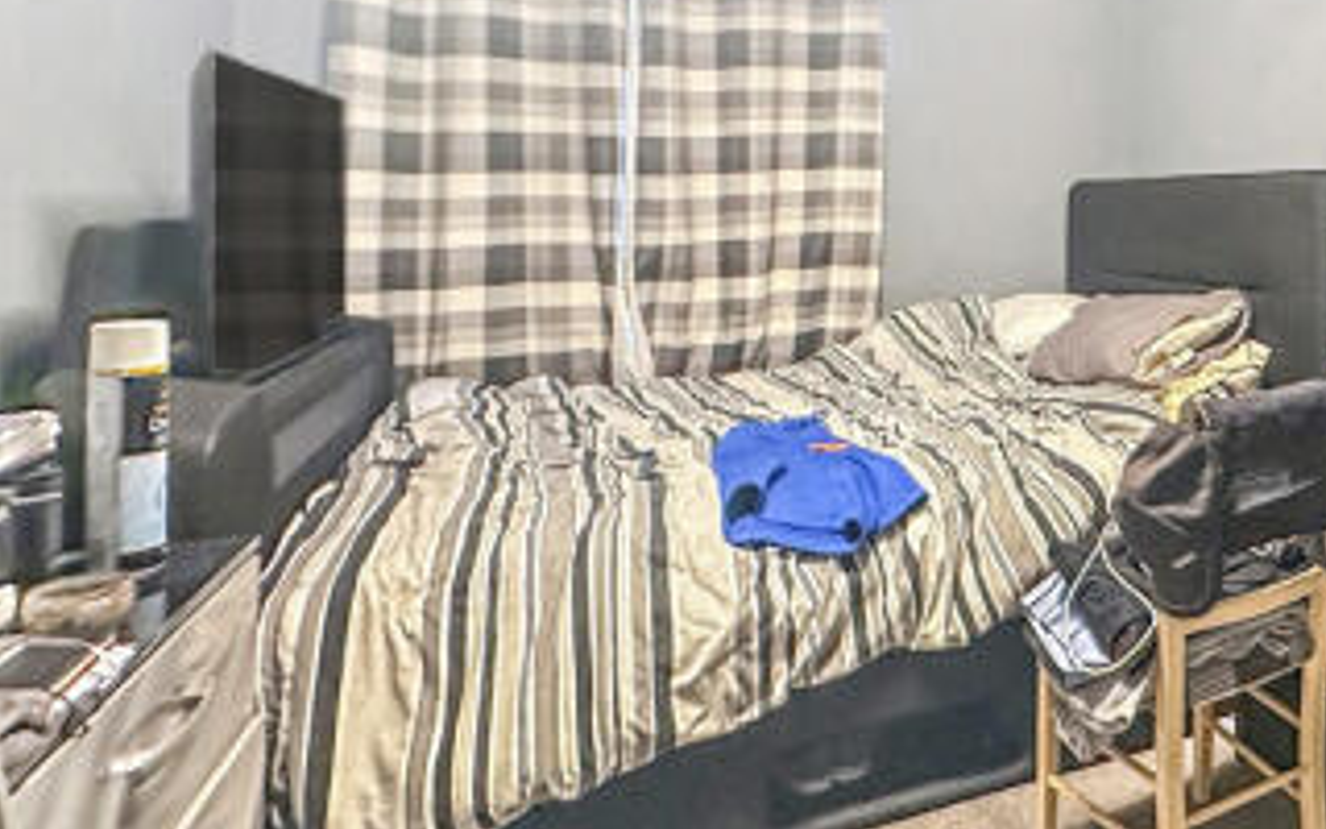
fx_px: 976
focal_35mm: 27
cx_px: 1137
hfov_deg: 60.3
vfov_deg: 46.0
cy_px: 446
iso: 1000
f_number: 2.2
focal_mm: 2.22
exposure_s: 1/50
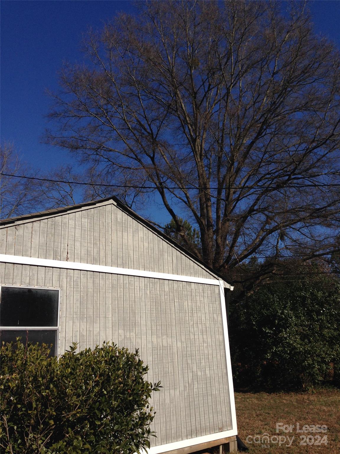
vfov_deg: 55.4
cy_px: 227
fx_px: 432
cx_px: 170
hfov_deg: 42.9
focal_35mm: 33
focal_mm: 4.12
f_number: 2.4
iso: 50
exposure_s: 1/3012
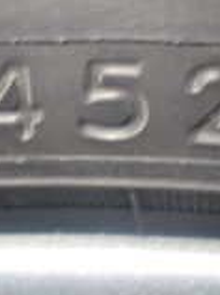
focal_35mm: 114
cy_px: 118
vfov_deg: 17.3
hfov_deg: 13.0
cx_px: 97
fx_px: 969
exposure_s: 1/30
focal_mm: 5.4
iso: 250
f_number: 2.3
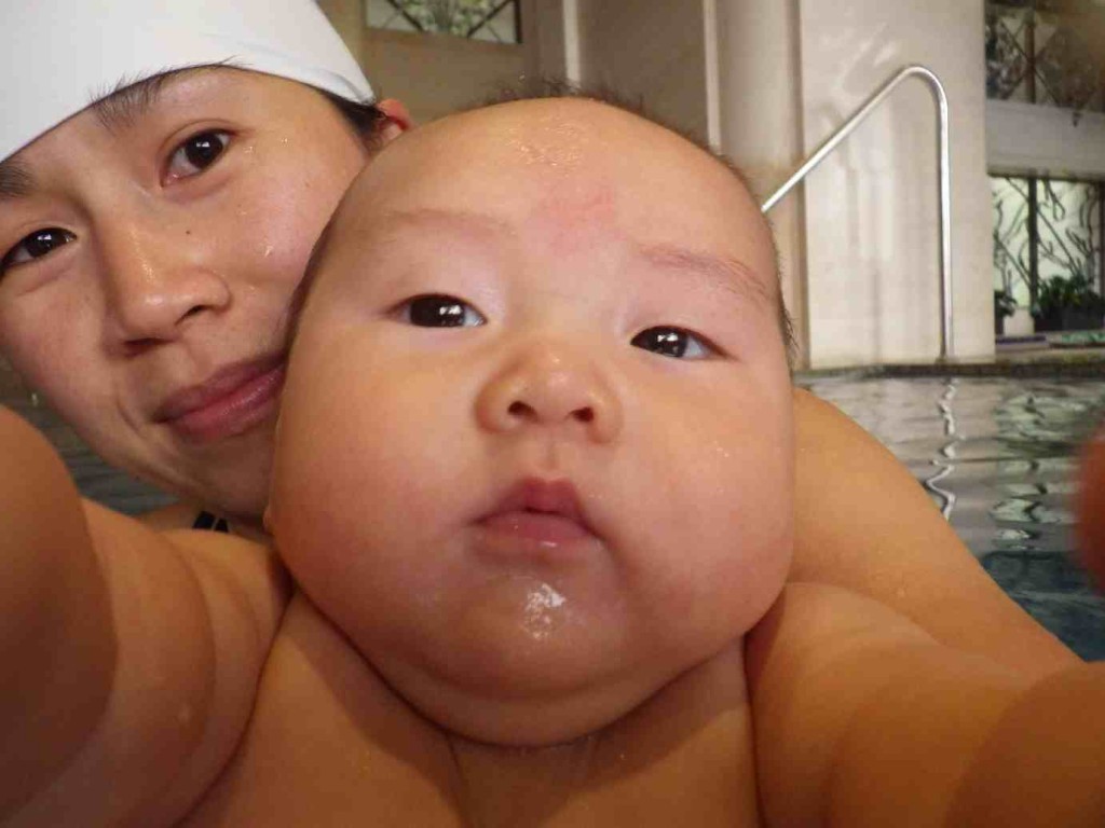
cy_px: 414
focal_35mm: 28
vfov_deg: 49.7
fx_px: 894
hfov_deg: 63.4
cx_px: 552
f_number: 3.5
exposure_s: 1/45
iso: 640
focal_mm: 5
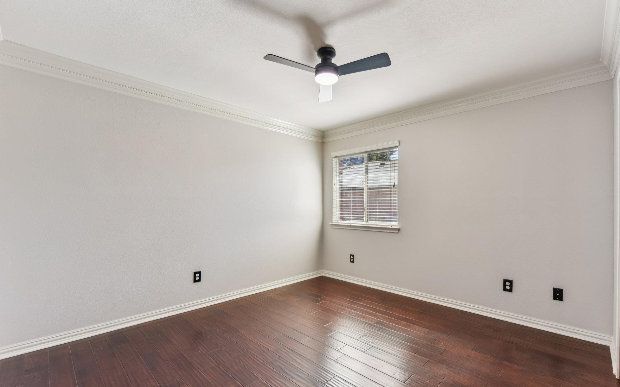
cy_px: 196
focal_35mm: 16
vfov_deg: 71.2
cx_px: 323
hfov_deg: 97.8
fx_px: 270
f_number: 8
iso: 400
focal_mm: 15
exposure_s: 1/40
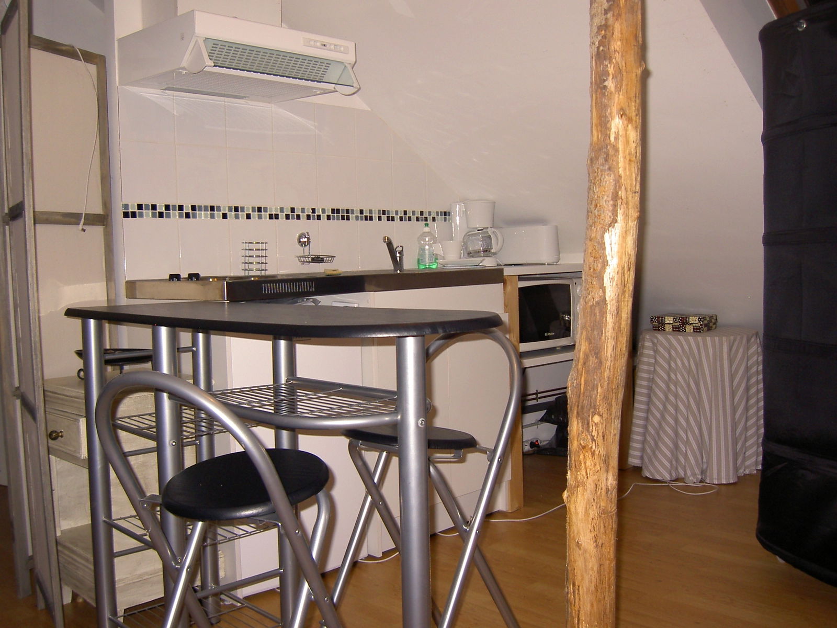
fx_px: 822
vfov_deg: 41.8
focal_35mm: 34
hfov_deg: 54.0
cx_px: 418
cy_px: 314
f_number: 2.8
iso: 100
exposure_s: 1/60
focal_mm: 5.6
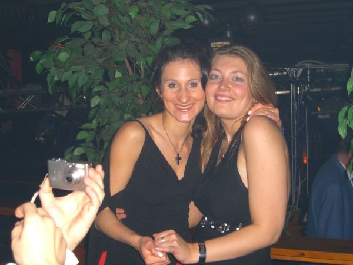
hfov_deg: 33.8
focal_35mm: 57
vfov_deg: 25.7
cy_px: 132
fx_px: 581
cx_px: 176
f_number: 3.6
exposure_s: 1/60
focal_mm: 11.8
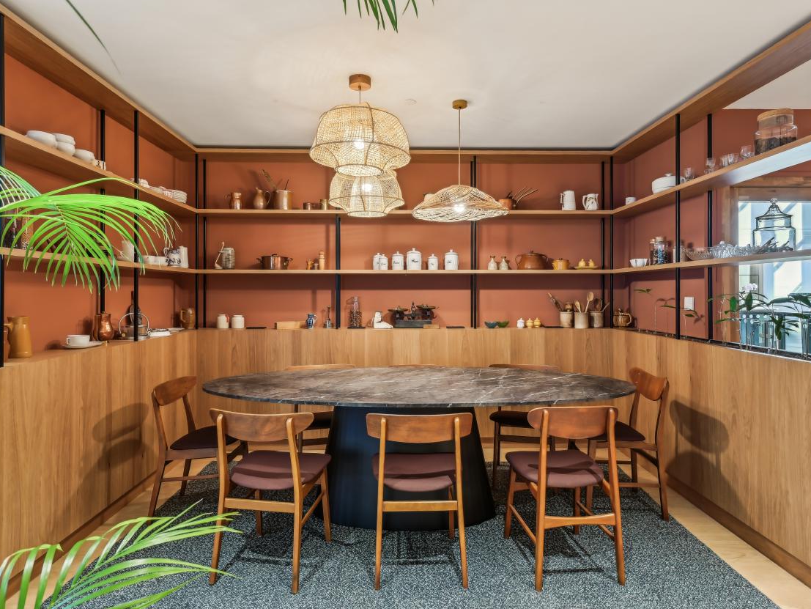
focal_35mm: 20
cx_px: 399
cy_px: 301
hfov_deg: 81.7
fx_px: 469
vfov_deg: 66.0
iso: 400
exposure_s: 1/2.5
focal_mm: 18
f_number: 11
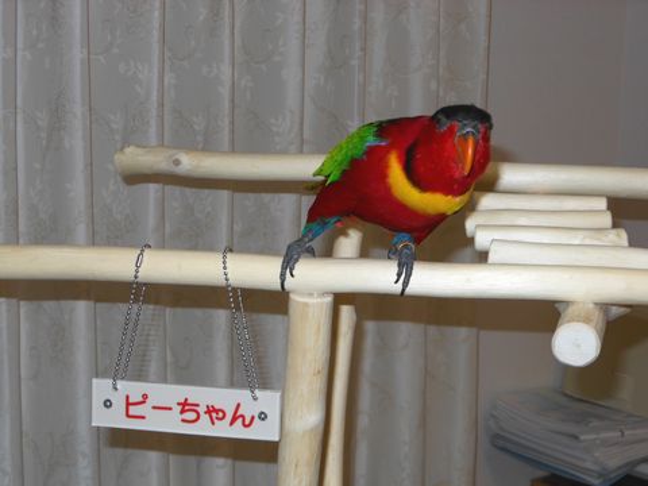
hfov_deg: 33.8
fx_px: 1067
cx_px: 324
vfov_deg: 25.7
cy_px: 243
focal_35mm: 57
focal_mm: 10.2
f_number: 4.1
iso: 100
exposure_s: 1/60
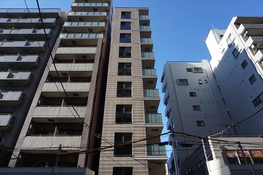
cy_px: 88
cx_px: 132
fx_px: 175
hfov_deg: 73.7
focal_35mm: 24
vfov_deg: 53.2
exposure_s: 1/200
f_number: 5.6
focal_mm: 16
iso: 100
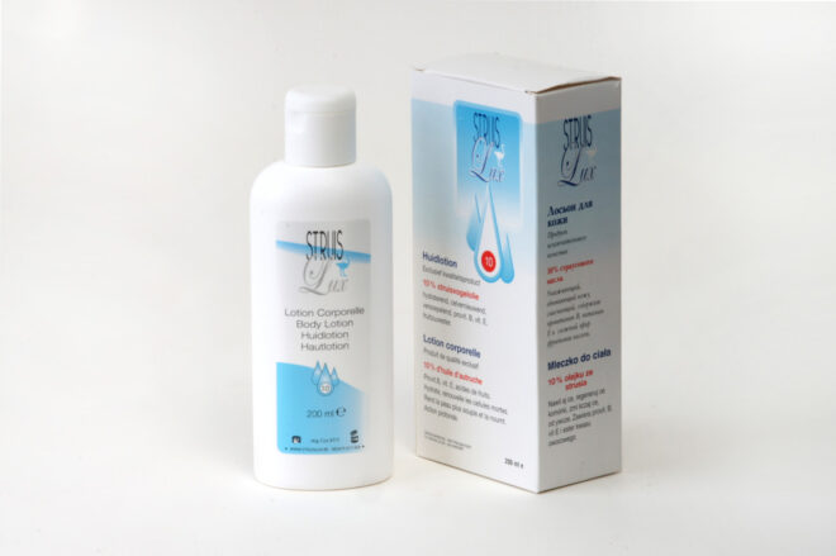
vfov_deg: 8.7
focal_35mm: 158
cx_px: 418
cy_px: 278
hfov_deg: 13.0
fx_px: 3655
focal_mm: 105
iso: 100
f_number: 25
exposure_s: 1/100
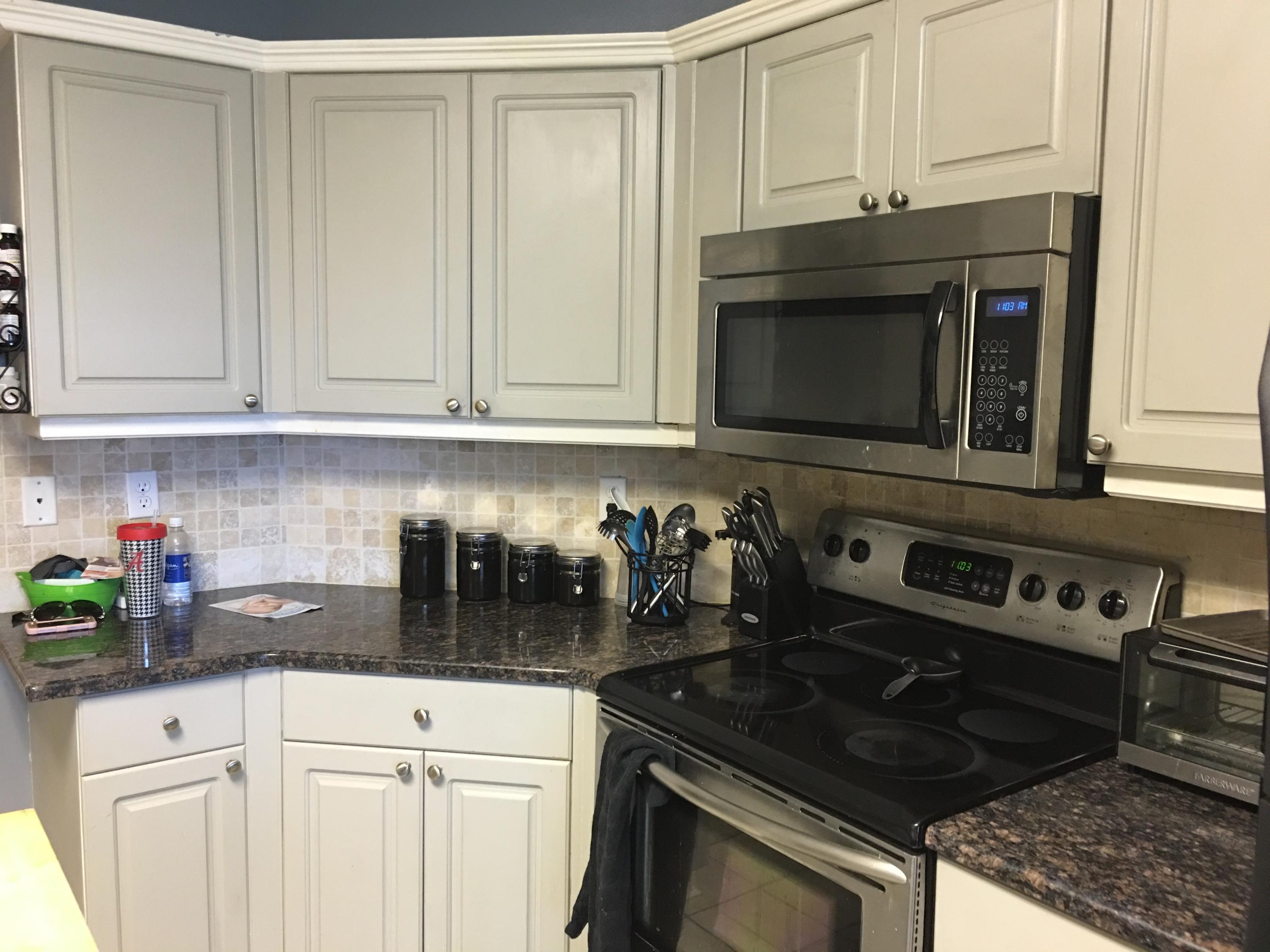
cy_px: 476
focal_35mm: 29
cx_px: 635
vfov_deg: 48.2
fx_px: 1064
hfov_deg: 61.7
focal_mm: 4.15
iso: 100
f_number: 2.2
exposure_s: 1/15
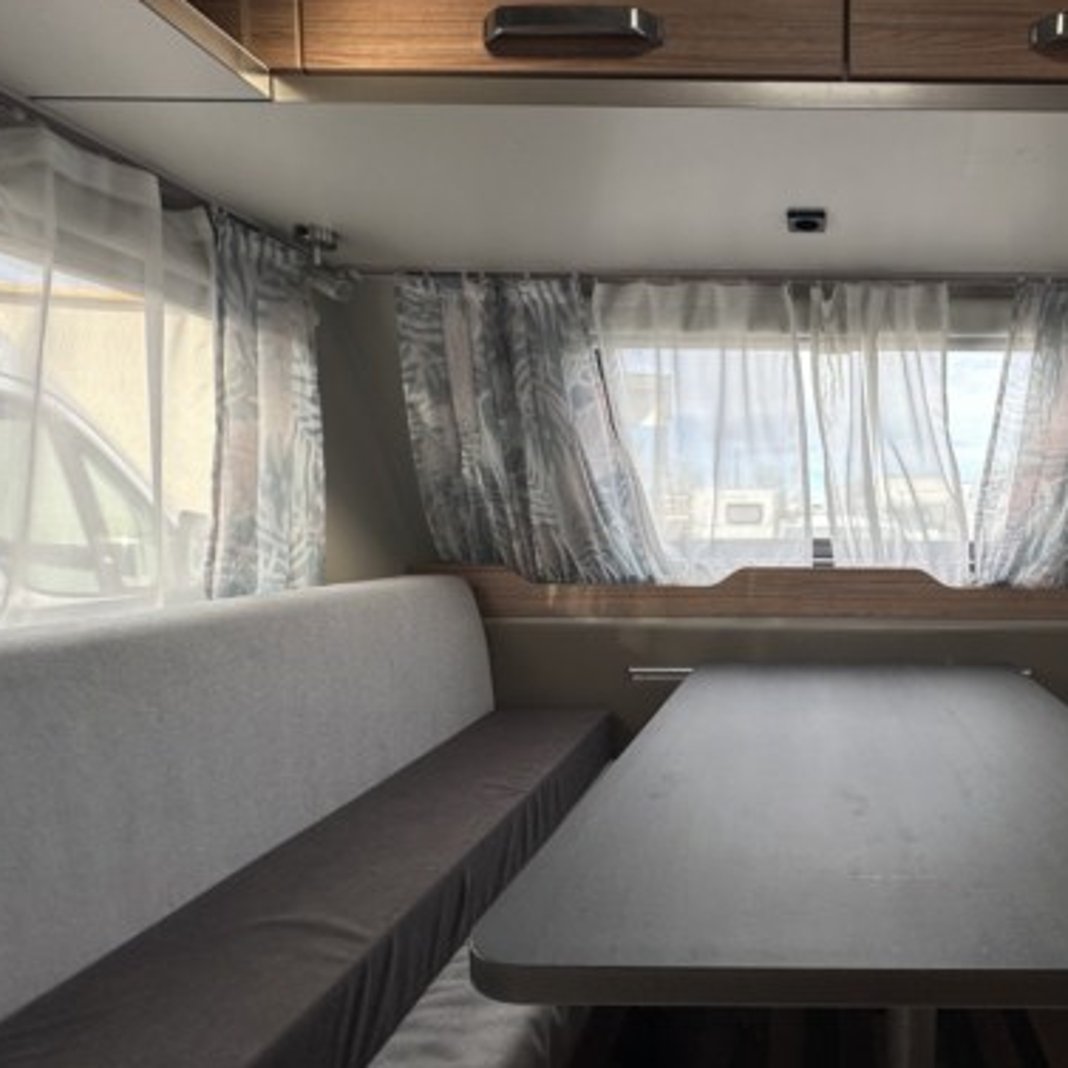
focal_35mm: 21
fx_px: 733
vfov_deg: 72.0
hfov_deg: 66.7
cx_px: 824
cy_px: 575
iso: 40
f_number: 2.2
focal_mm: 2.22
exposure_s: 1/190
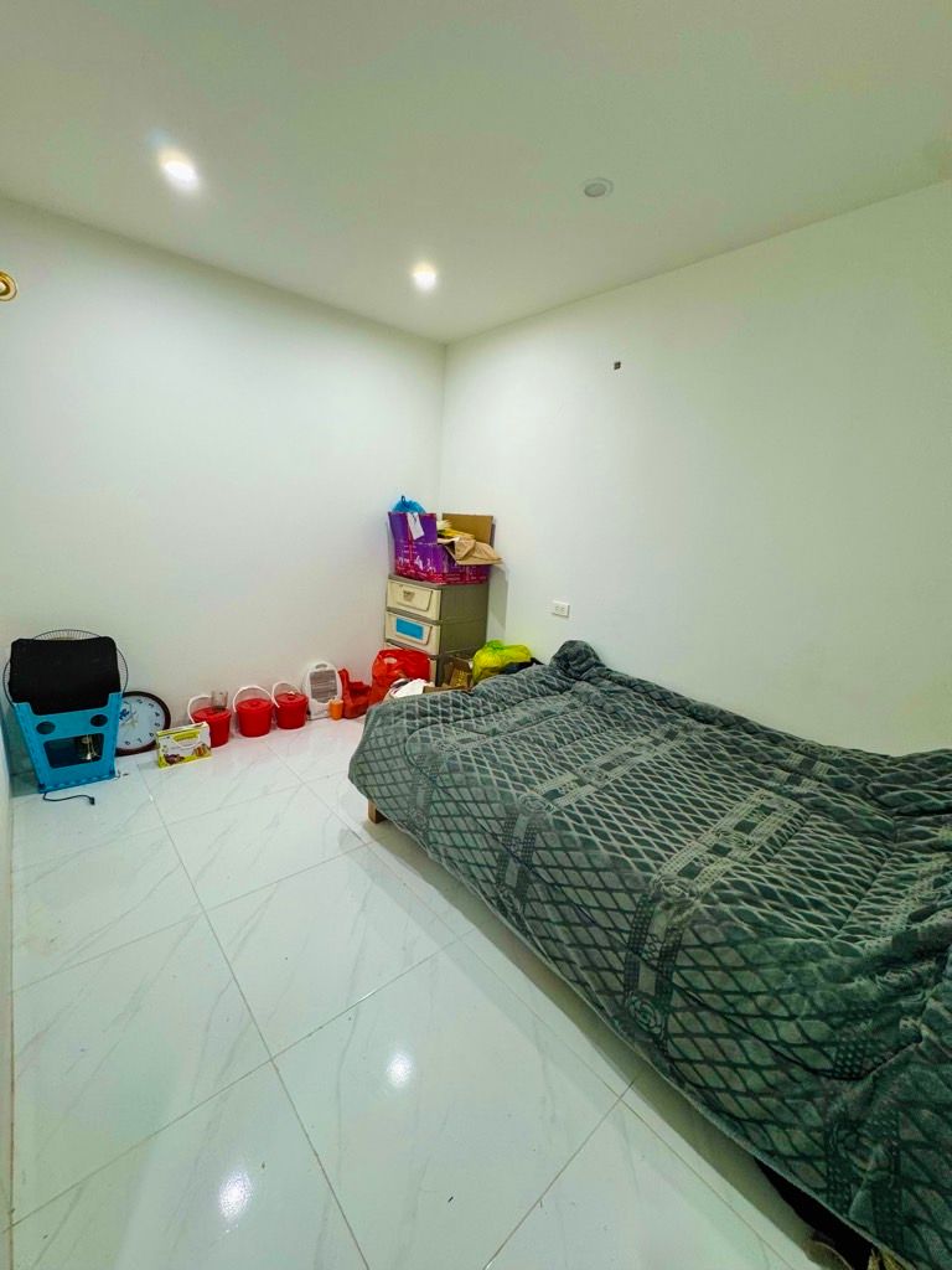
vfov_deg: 102.1
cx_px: 476
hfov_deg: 85.7
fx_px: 513
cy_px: 635
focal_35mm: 14
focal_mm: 2.22
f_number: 2.2
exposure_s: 1/100
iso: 160
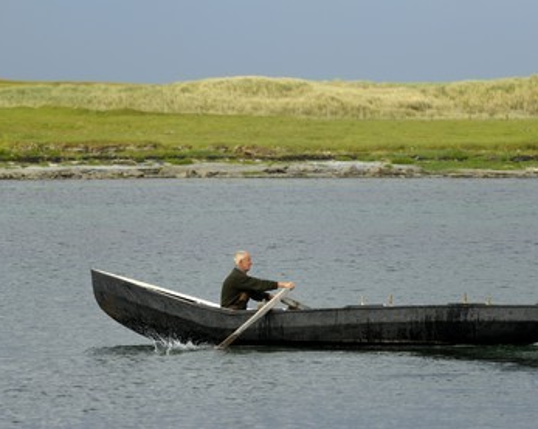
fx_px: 5425
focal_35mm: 341
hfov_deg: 5.7
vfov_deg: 4.5
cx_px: 310
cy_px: 214
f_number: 6
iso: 100
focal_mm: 200
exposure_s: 1/320
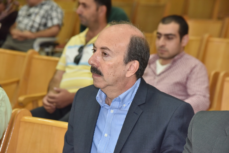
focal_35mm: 112
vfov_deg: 12.2
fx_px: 712
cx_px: 114
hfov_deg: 18.3
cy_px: 76
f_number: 5.6
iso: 1600
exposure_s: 1/200
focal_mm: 112
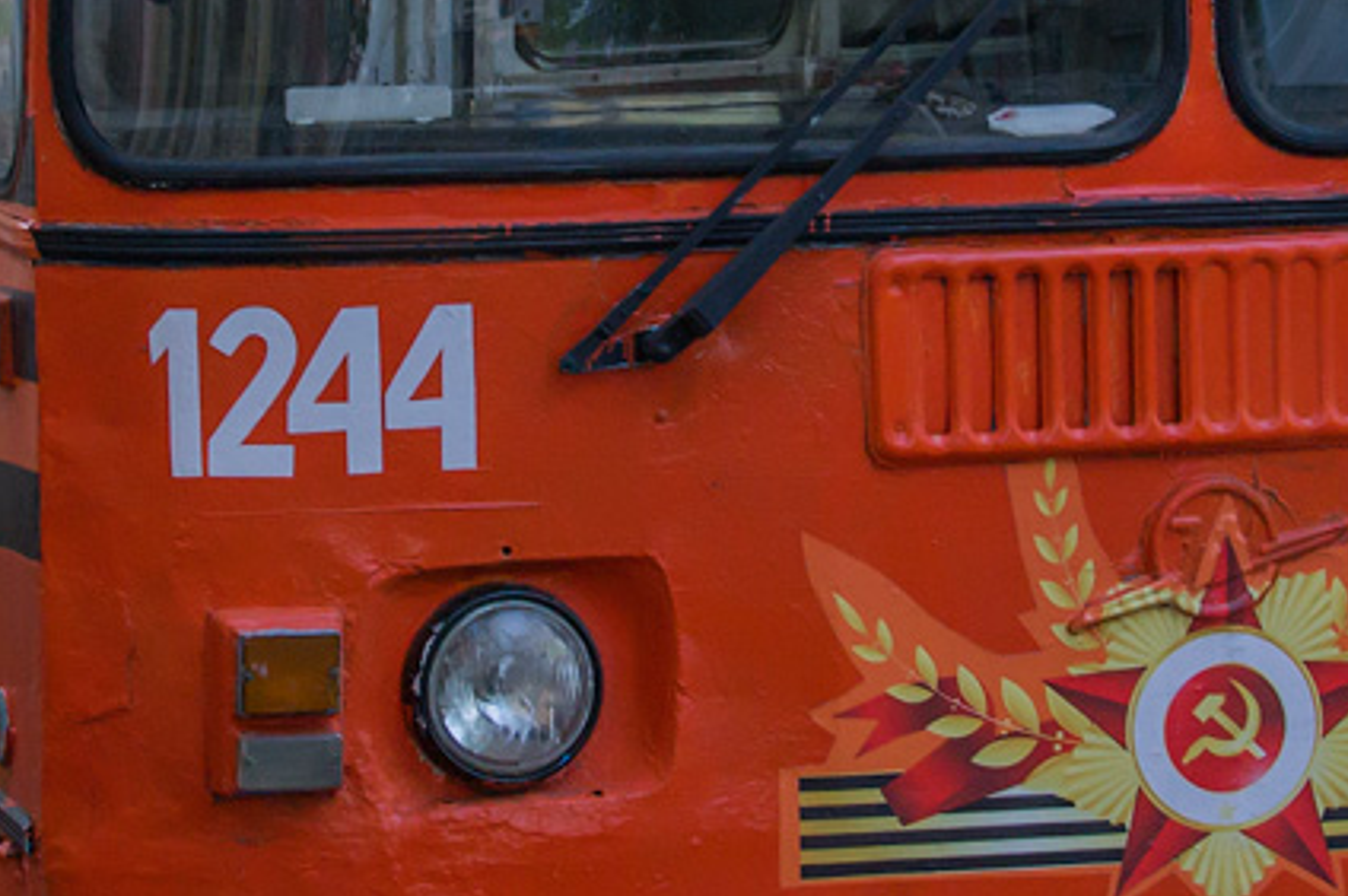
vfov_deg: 10.0
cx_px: 753
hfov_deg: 15.1
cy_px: 95
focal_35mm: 136
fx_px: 5088
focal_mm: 32
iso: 400
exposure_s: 1/30
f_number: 6.3
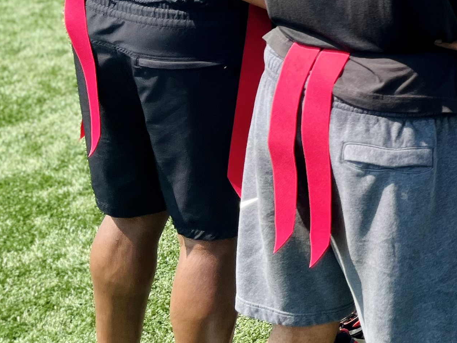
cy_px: -49
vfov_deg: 17.1
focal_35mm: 83
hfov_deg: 19.9
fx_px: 1096
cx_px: 714
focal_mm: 5.1
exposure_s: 1/1422
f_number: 1.6
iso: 50
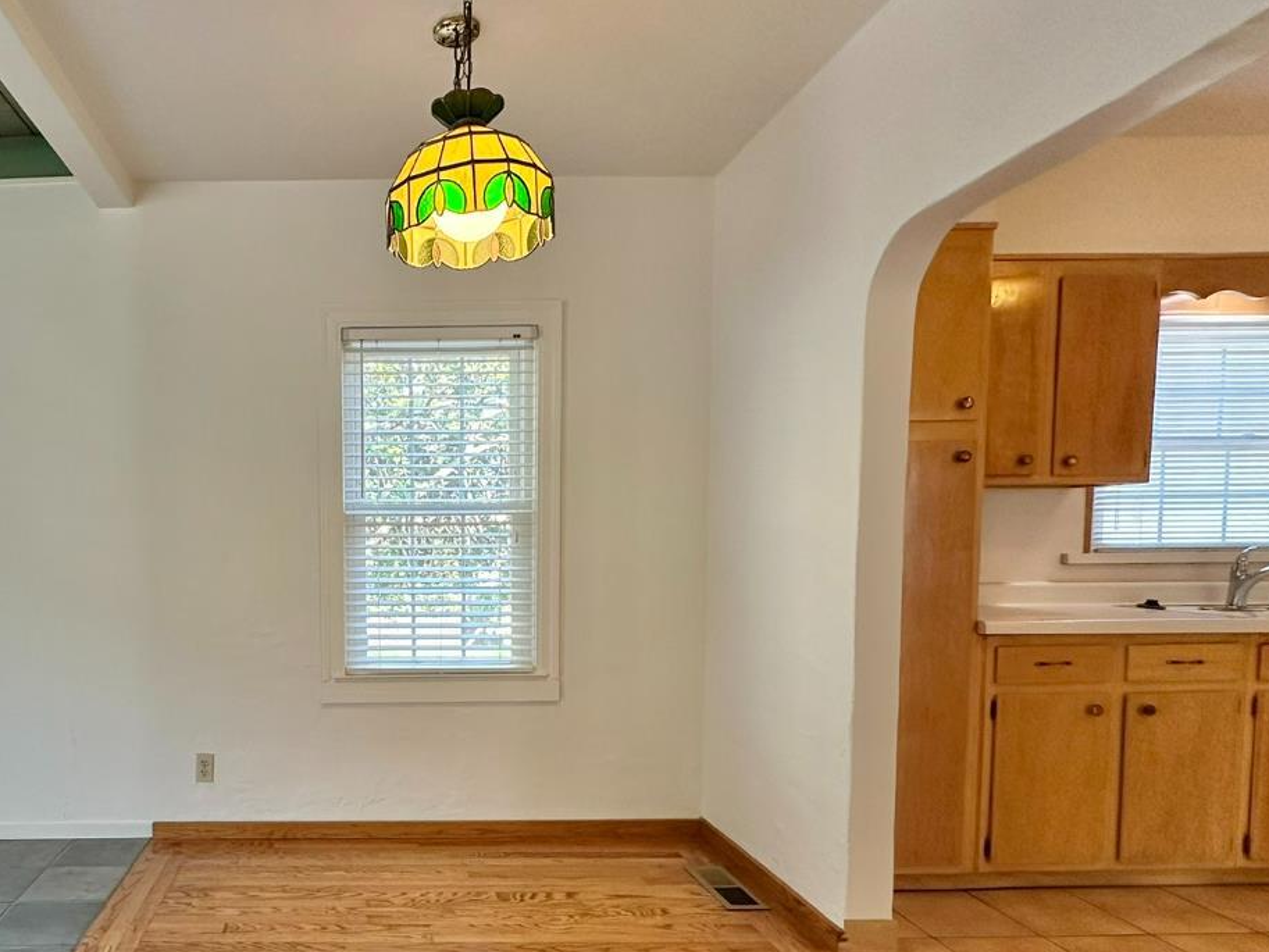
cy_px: 600
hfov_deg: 70.0
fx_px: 843
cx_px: 352
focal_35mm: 23
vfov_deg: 58.1
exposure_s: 1/60
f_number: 2.2
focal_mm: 2.22
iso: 160
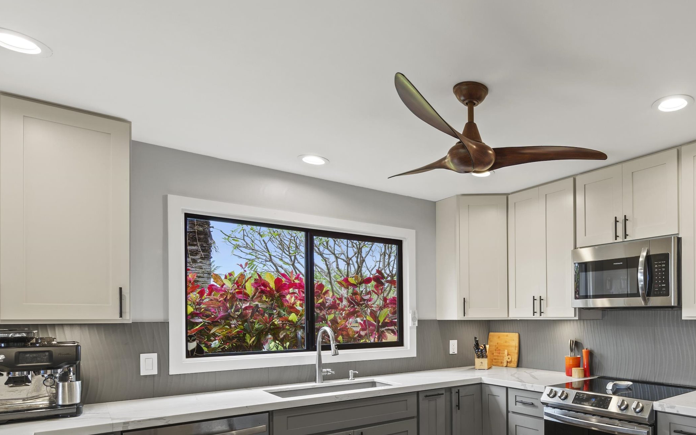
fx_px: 455
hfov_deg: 70.4
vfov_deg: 49.4
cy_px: 318
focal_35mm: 24
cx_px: 511
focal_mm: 16
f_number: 8
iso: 100
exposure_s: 1/1.67
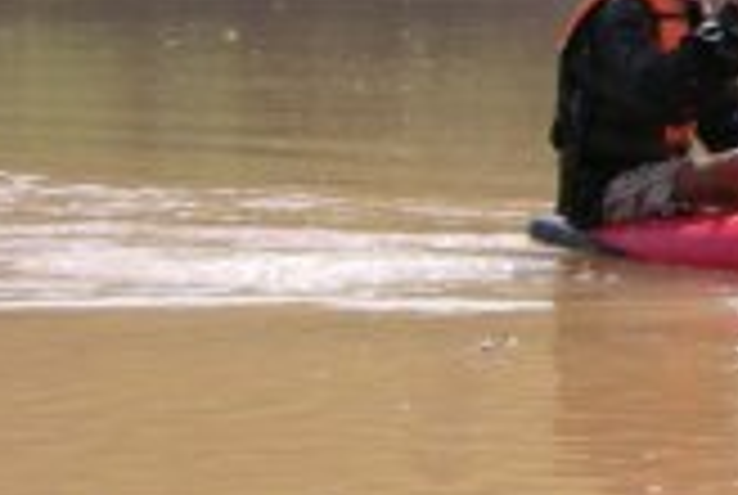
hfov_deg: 11.6
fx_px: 3409
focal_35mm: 166
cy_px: -18
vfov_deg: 8.3
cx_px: 1274
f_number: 5.1
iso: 64
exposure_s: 1/202
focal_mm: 8.5
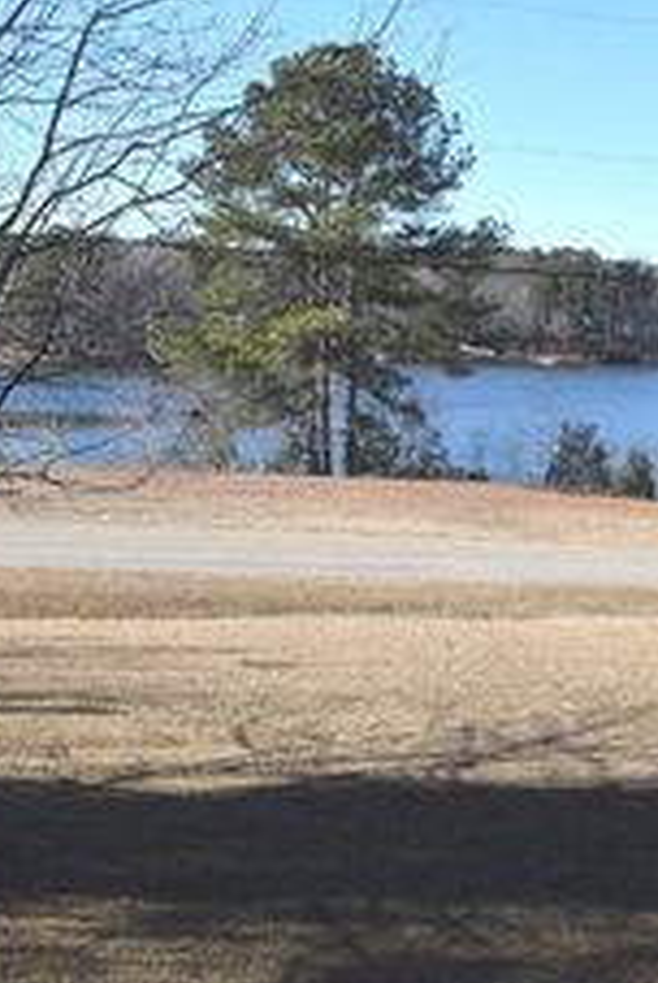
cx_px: 463
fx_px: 1804
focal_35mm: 66
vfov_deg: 30.4
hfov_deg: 20.6
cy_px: 390
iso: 200
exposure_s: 1/320
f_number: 9
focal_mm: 20
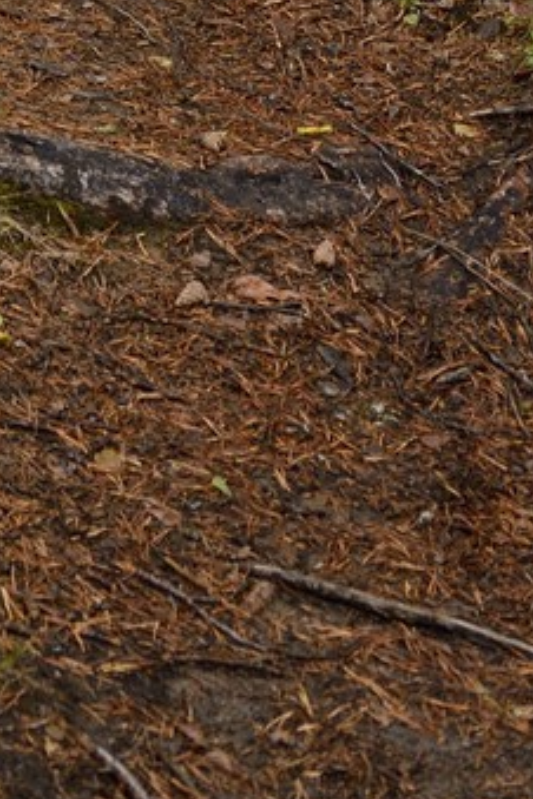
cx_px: -383
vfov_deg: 11.5
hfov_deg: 8.8
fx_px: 3353
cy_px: -1056
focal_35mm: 151
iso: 800
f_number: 7.1
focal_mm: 32
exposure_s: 1/160
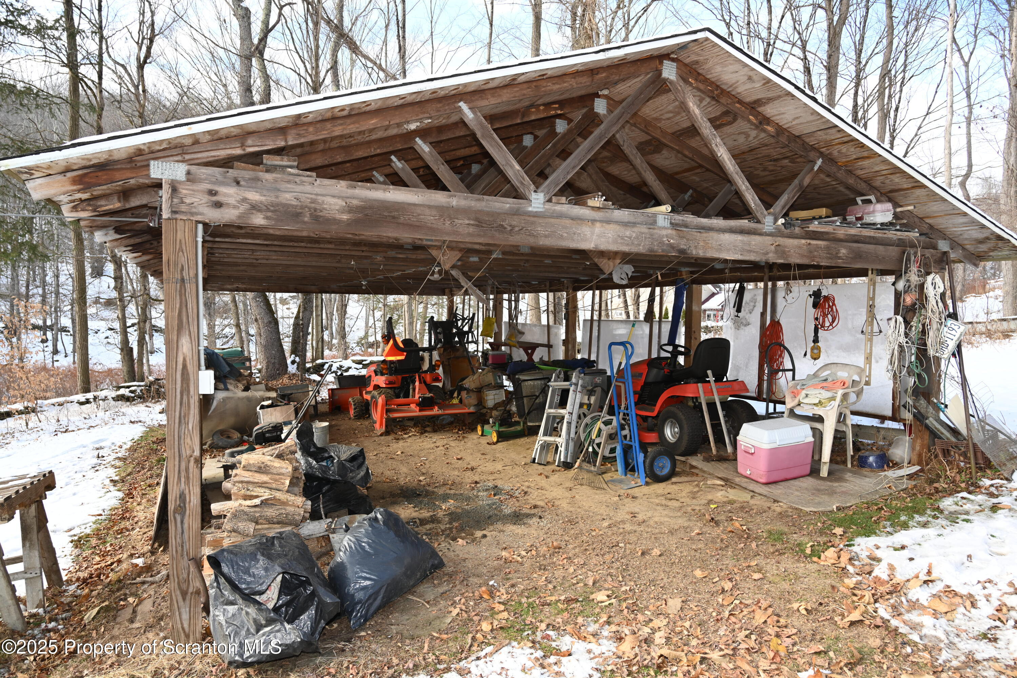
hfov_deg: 73.7
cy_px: 339
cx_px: 508
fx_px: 678
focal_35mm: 24
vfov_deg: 53.1
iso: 200
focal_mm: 24
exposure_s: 1/125
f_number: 5.6
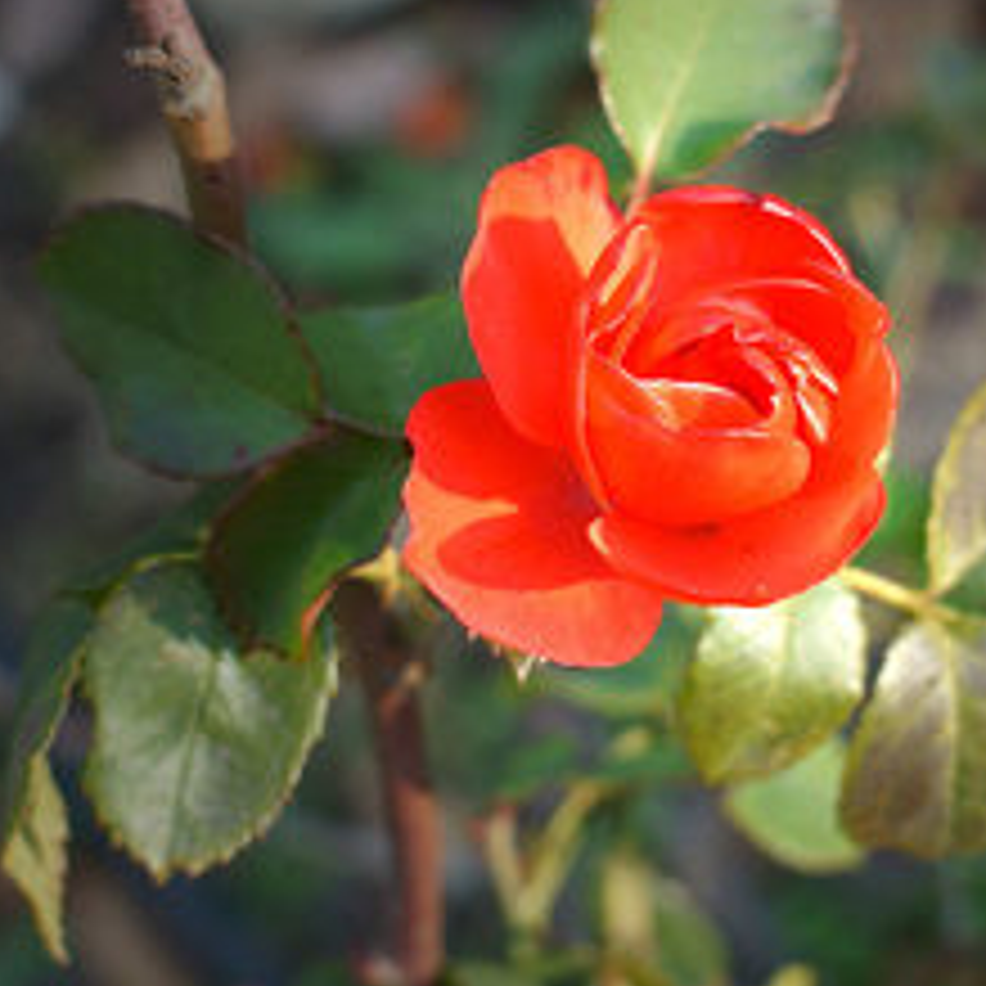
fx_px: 2707
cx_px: 680
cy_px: 410
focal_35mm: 84
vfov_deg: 20.6
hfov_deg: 20.6
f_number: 5
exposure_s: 1/160
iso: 160
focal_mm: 24
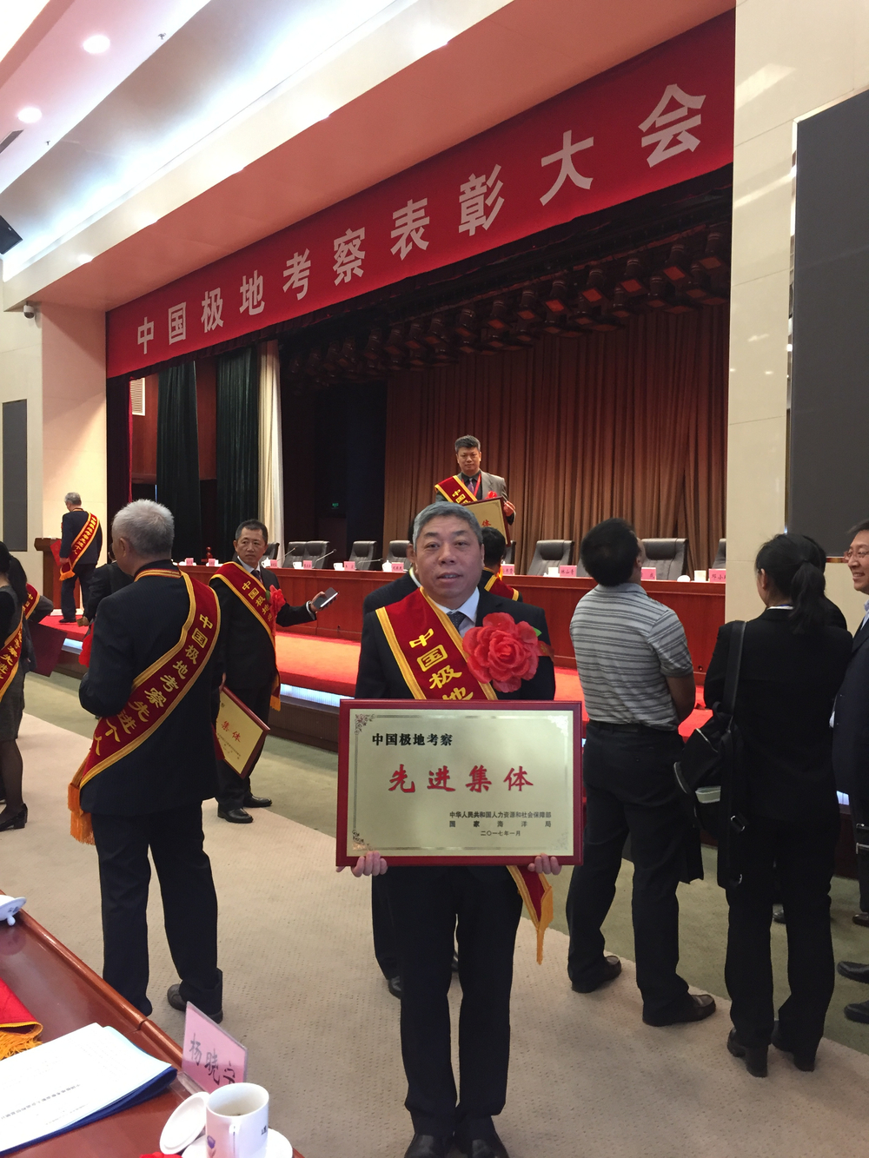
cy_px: 579
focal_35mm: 29
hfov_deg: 48.2
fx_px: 971
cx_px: 434
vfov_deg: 61.7
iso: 160
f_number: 2.2
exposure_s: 1/33
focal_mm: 4.15
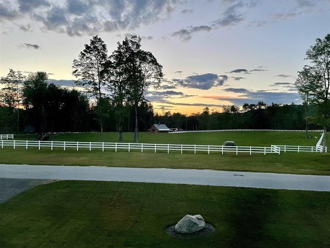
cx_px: 165
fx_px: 248
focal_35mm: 26
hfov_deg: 67.3
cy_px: 124
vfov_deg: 53.1
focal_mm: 4.2
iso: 125
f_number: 1.6
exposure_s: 1/66
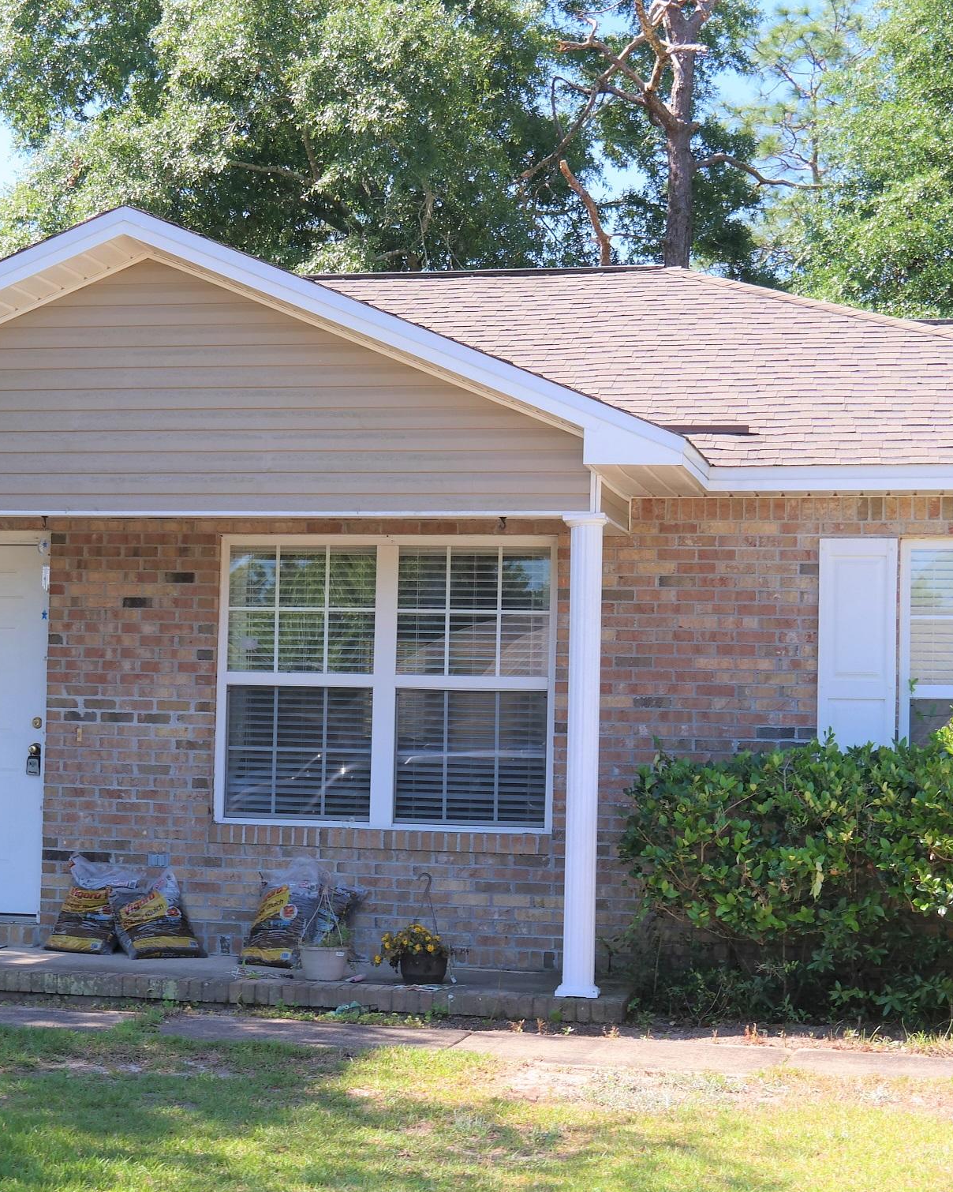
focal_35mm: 68
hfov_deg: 22.4
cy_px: 657
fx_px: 2397
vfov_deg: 27.9
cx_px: 337
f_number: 5
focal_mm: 26
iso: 100
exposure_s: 1/160
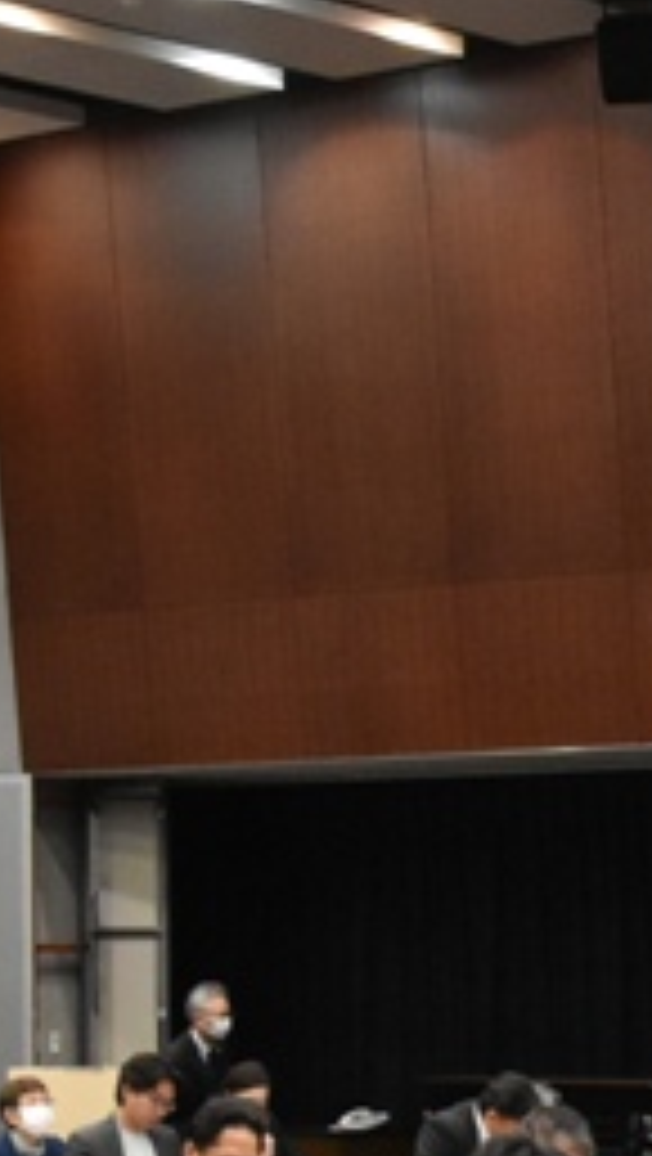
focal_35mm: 125
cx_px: 1151
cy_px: 1131
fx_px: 3833
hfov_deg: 9.3
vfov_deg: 16.8
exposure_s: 1/125
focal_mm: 20
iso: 2500
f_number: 5.6
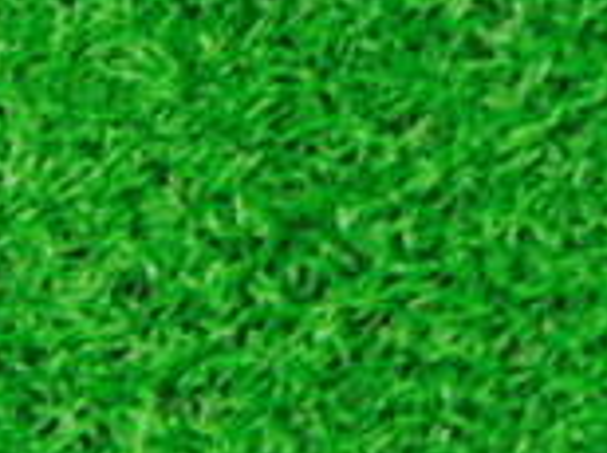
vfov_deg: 9.1
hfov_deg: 12.8
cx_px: 457
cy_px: -390
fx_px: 2696
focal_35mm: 154
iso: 400
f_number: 3.6
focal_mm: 6.42
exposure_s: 1/25
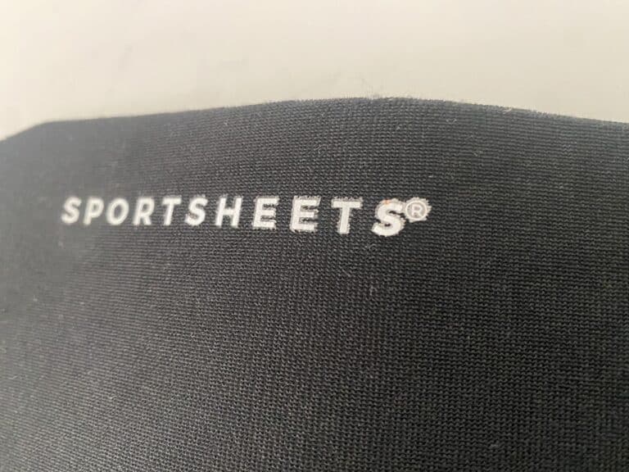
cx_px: 314
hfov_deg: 67.3
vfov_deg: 53.1
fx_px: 472
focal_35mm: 26
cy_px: 236
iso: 640
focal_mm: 4.25
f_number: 1.8
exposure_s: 1/40
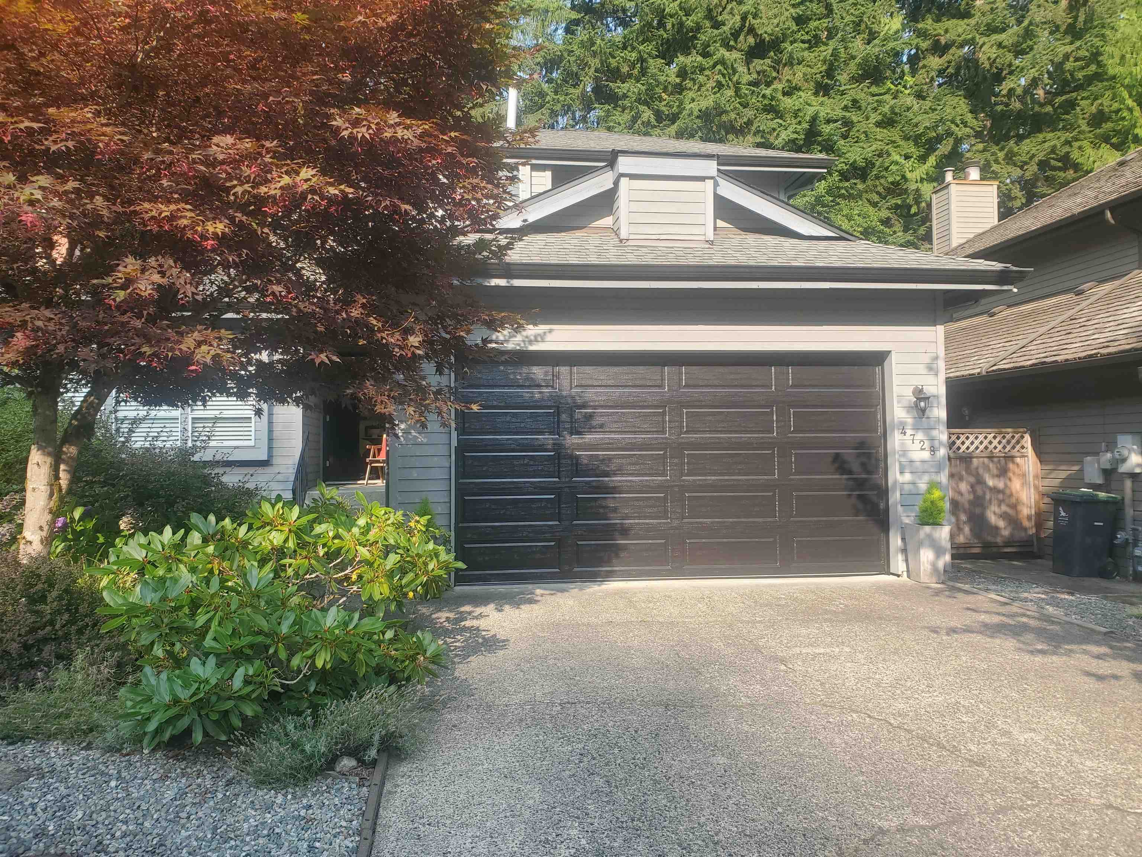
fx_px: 858
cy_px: 428
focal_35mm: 26
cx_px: 571
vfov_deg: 53.1
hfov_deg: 67.3
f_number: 2.4
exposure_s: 1/320
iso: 50
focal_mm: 4.3
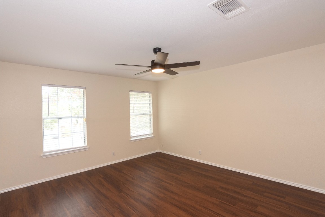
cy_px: 108
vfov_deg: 72.1
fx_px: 149
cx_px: 162
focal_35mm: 16
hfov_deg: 95.0
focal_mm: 11
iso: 720
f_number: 4
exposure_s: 1/60
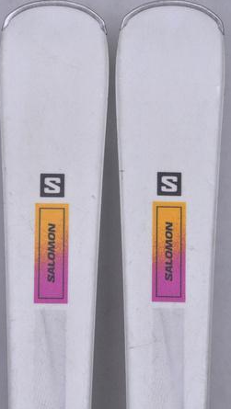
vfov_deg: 12.9
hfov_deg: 7.3
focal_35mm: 167
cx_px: 109
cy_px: 205
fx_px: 1810
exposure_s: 1/125
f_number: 9.5
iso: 3200
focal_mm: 105
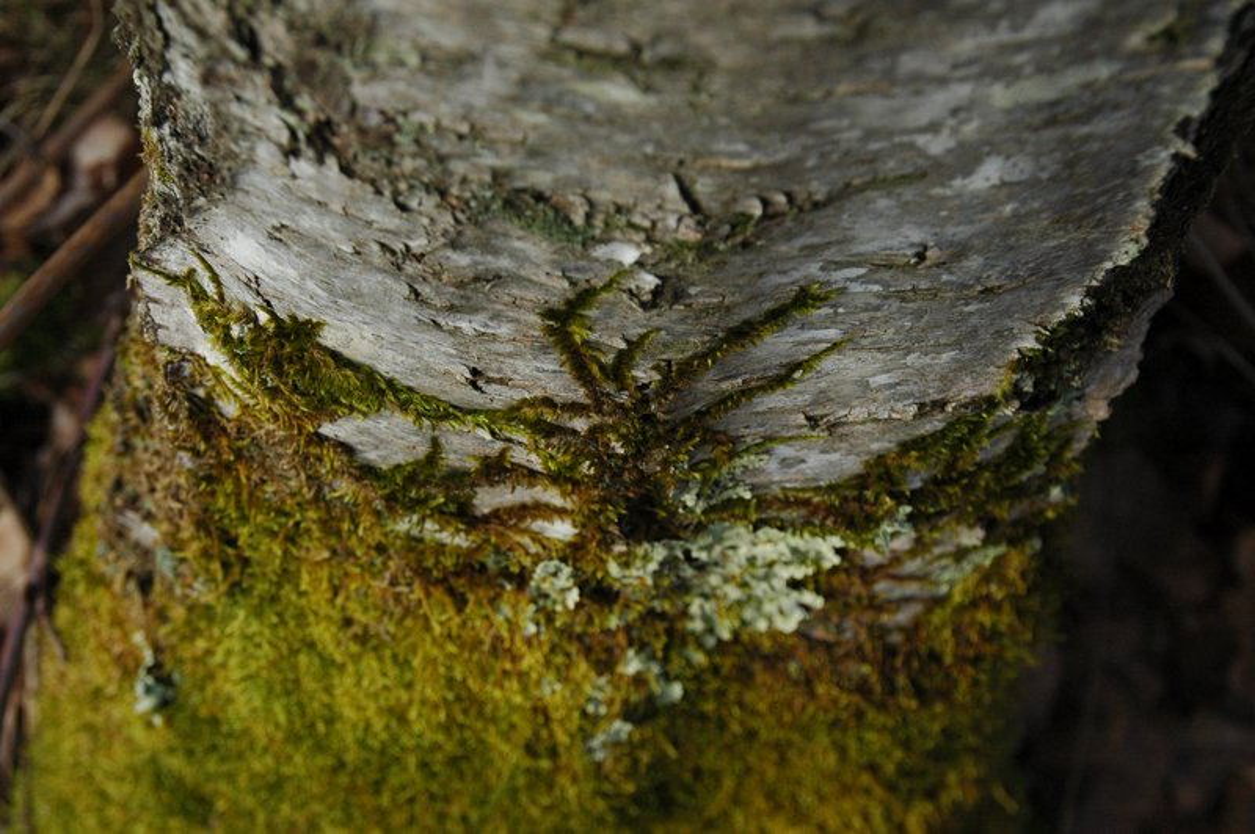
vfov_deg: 16.2
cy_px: 417
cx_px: 628
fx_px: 2926
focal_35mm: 84
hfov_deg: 24.2
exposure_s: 1/350
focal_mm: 56
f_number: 8
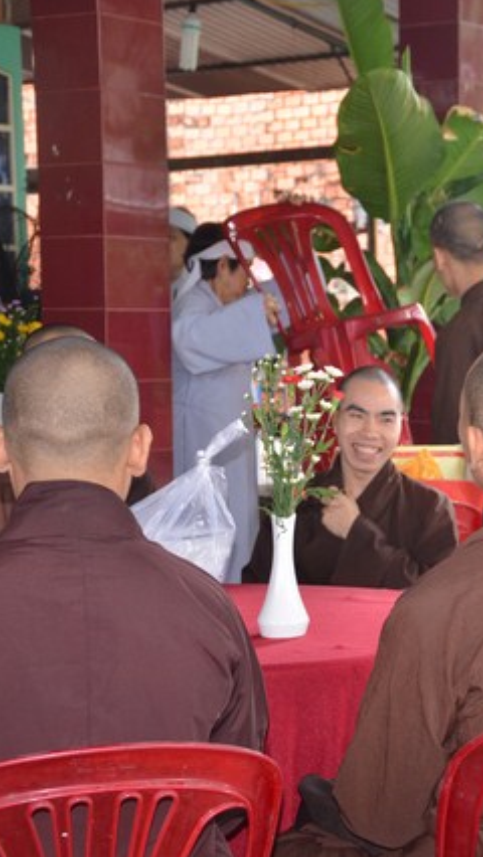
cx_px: 477
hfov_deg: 14.2
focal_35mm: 84
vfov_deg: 25.4
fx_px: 1906
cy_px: 427
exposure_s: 1/60
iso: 640
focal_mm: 35
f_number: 4.5
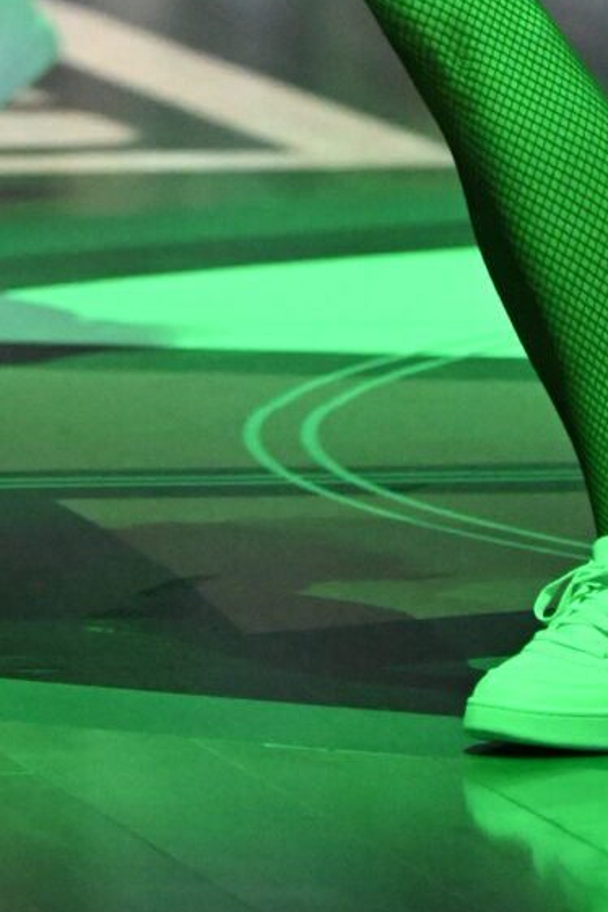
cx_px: -459
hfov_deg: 1.5
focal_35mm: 913
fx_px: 23128
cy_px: -1136
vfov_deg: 2.2
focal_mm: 200
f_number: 3.5
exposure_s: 1/800
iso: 6400
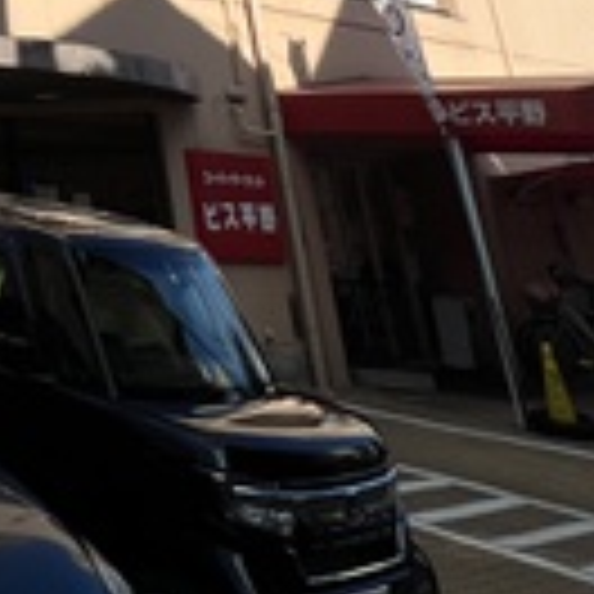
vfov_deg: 19.9
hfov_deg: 22.3
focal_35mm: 61
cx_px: -333
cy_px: -497
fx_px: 1184
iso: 32
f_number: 1.8
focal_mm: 1.57
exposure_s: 1/2660
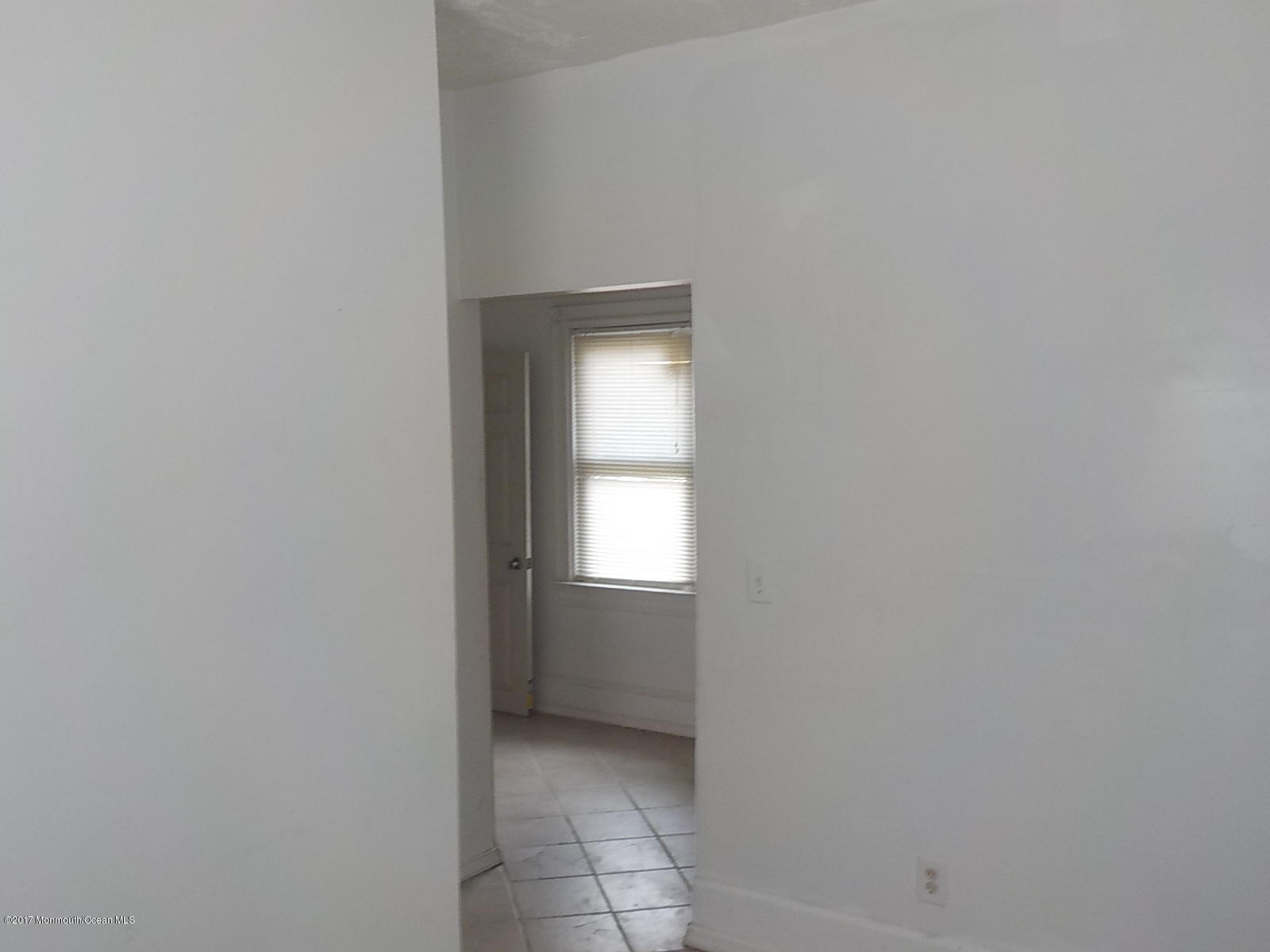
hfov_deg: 60.0
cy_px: 476
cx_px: 635
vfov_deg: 46.8
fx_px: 1101
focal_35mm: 30
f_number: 3.3
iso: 125
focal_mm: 4.1
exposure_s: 1/30
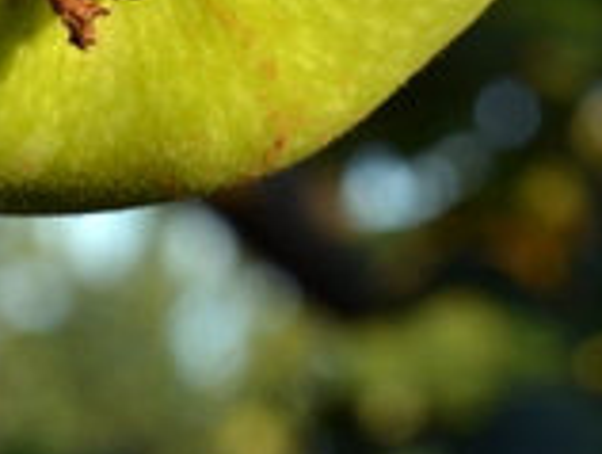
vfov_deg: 7.2
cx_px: 114
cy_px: -214
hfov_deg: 9.7
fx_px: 3553
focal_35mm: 204
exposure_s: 1/125
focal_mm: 28
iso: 250
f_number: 8
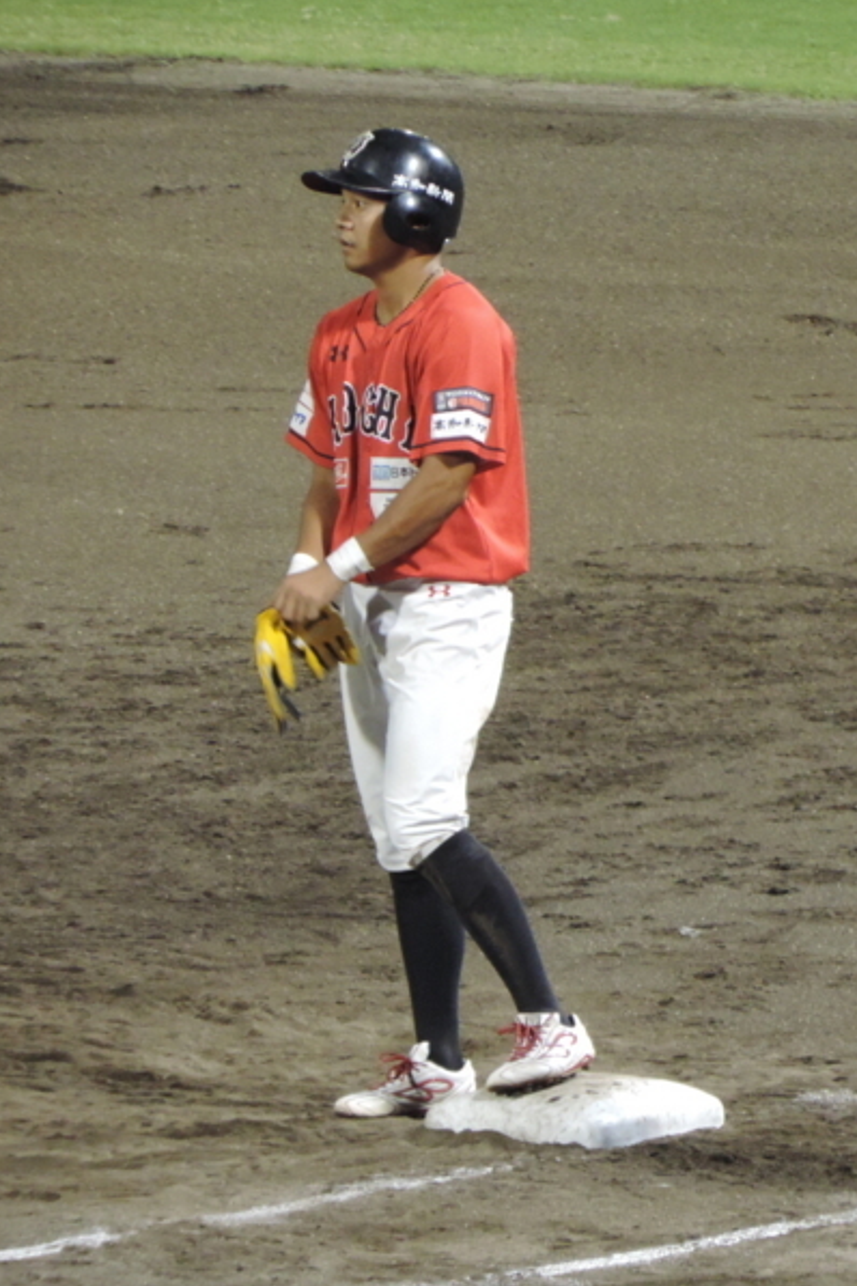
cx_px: 827
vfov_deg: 2.7
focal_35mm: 766
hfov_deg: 1.8
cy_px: 642
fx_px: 27350
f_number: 4.9
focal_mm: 98.1
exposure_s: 1/50
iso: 800
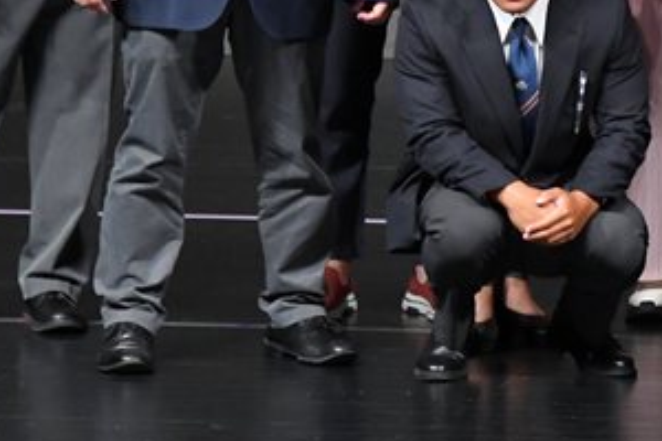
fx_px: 12816
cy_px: -71
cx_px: 650
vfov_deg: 2.0
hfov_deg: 3.0
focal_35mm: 697
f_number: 5.6
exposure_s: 1/400
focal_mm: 180
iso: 4000
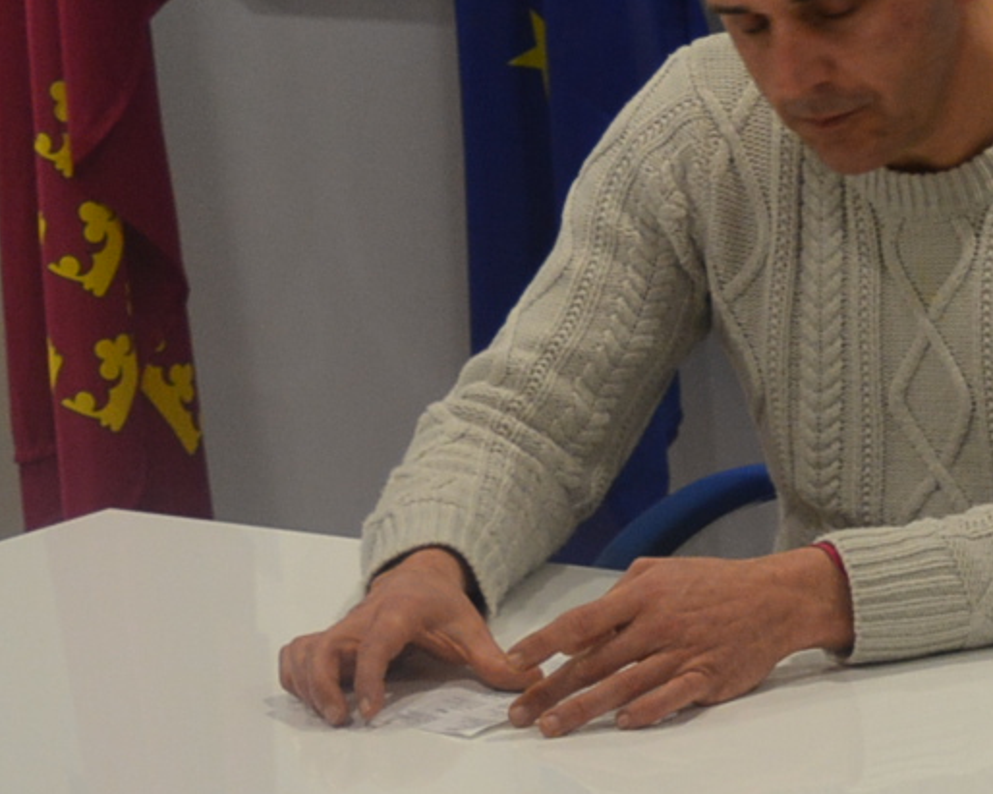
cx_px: 1835
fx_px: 4819
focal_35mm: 164
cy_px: 585
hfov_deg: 10.9
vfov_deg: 9.4
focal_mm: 20
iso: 400
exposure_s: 1/50
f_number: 3.5
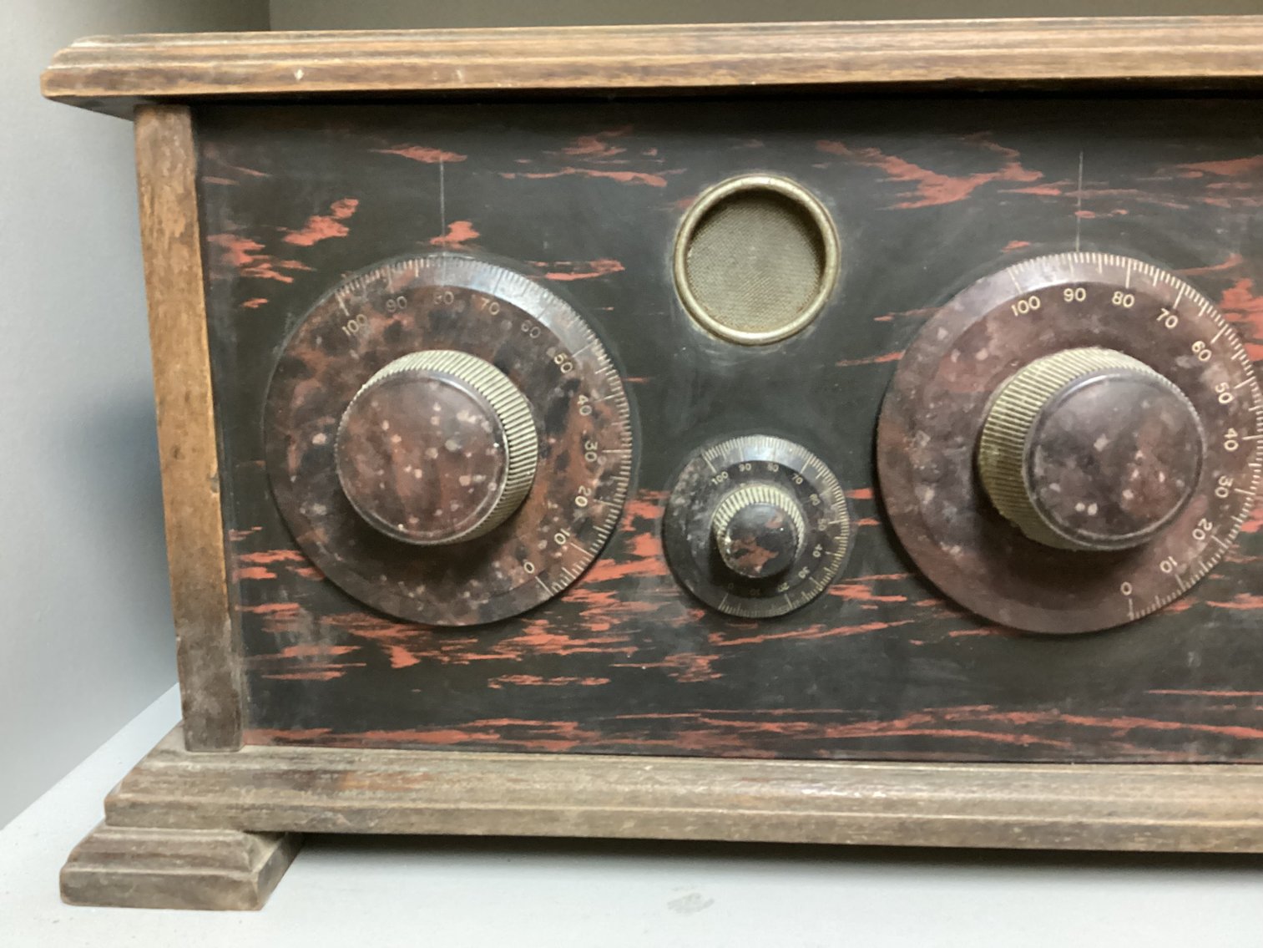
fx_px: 1131
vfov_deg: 45.4
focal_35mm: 31
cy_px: 474
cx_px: 632
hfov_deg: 58.3
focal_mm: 3.3
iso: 800
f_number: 2.4
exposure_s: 1/30
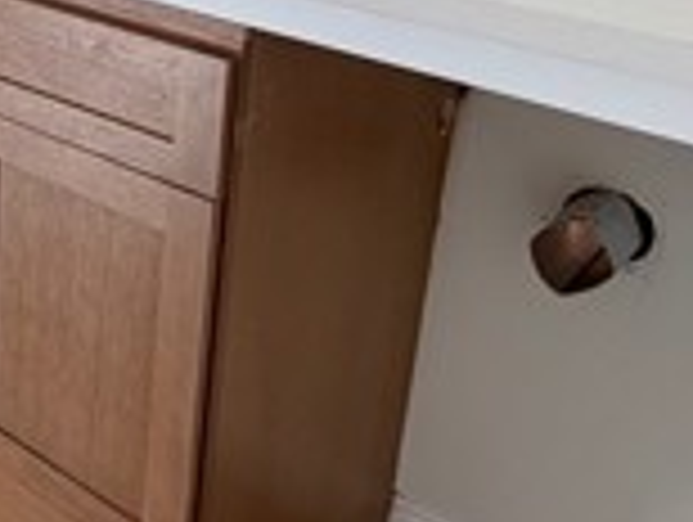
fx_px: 1163
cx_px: -90
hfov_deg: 29.5
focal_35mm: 58
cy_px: -9
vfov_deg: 24.1
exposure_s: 1/121
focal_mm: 2.22
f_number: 2.2
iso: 100
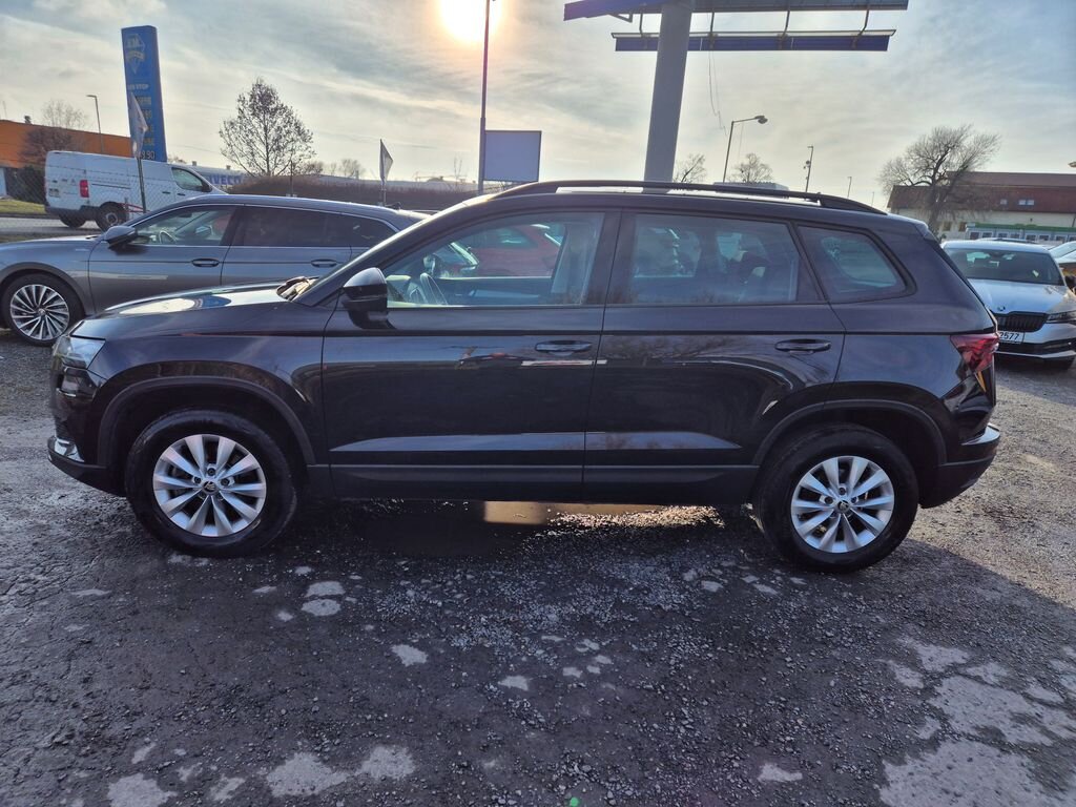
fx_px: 715
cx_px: 538
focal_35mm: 23
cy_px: 404
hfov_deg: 73.9
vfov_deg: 58.9
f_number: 1.8
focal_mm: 5.4
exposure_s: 1/3776
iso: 25
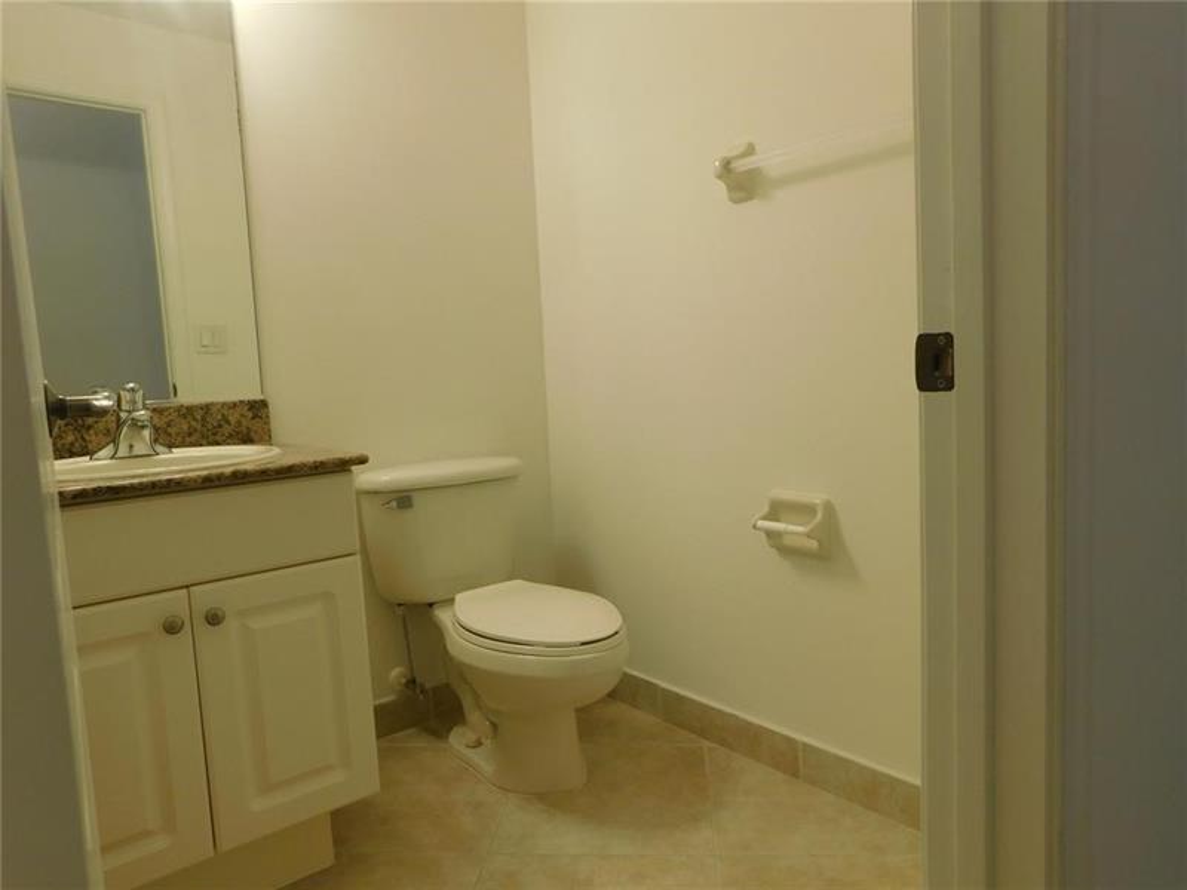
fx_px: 789
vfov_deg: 58.9
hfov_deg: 73.9
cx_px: 594
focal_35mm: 23
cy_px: 445
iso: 125
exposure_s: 1/40
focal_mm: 4
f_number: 3
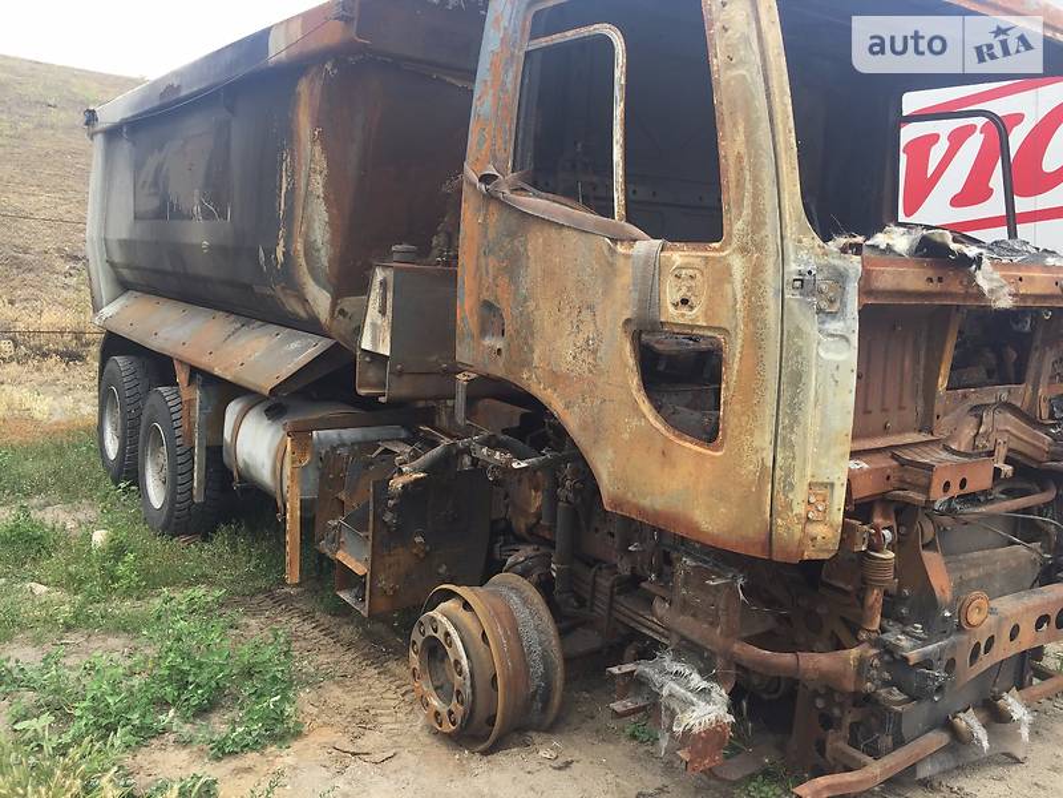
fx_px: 891
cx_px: 532
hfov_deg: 61.7
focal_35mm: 29
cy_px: 399
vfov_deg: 48.2
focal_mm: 4.2
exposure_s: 1/439
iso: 32
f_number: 2.2
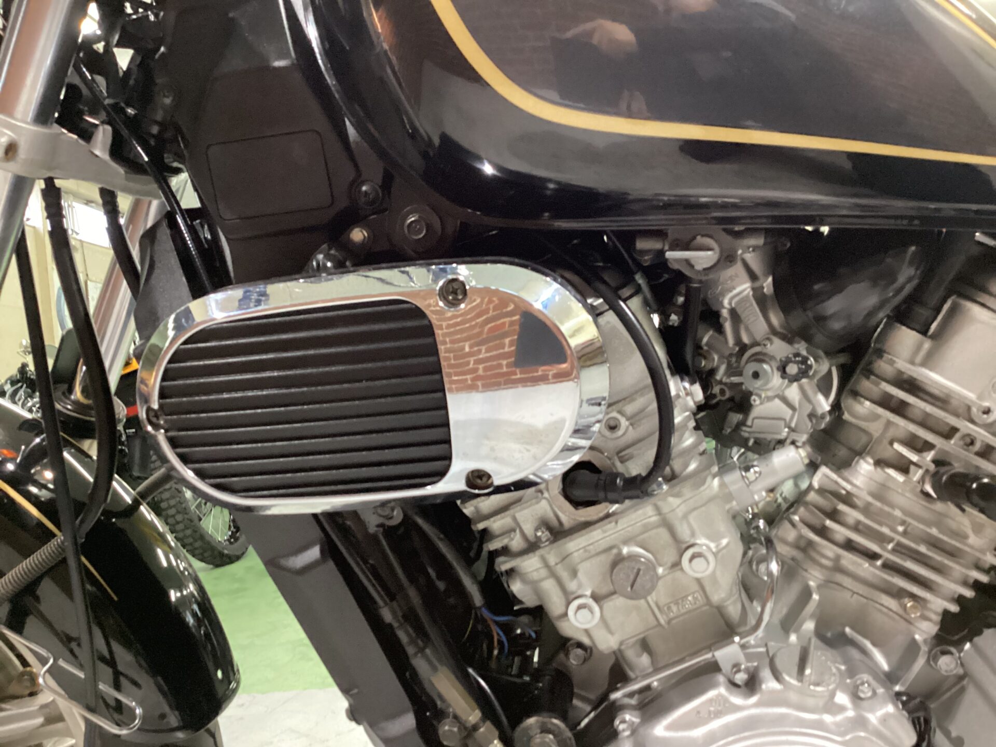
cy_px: 374
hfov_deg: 58.4
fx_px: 892
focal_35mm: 31
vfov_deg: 45.4
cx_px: 498
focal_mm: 3.3
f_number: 2.4
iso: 500
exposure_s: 1/30
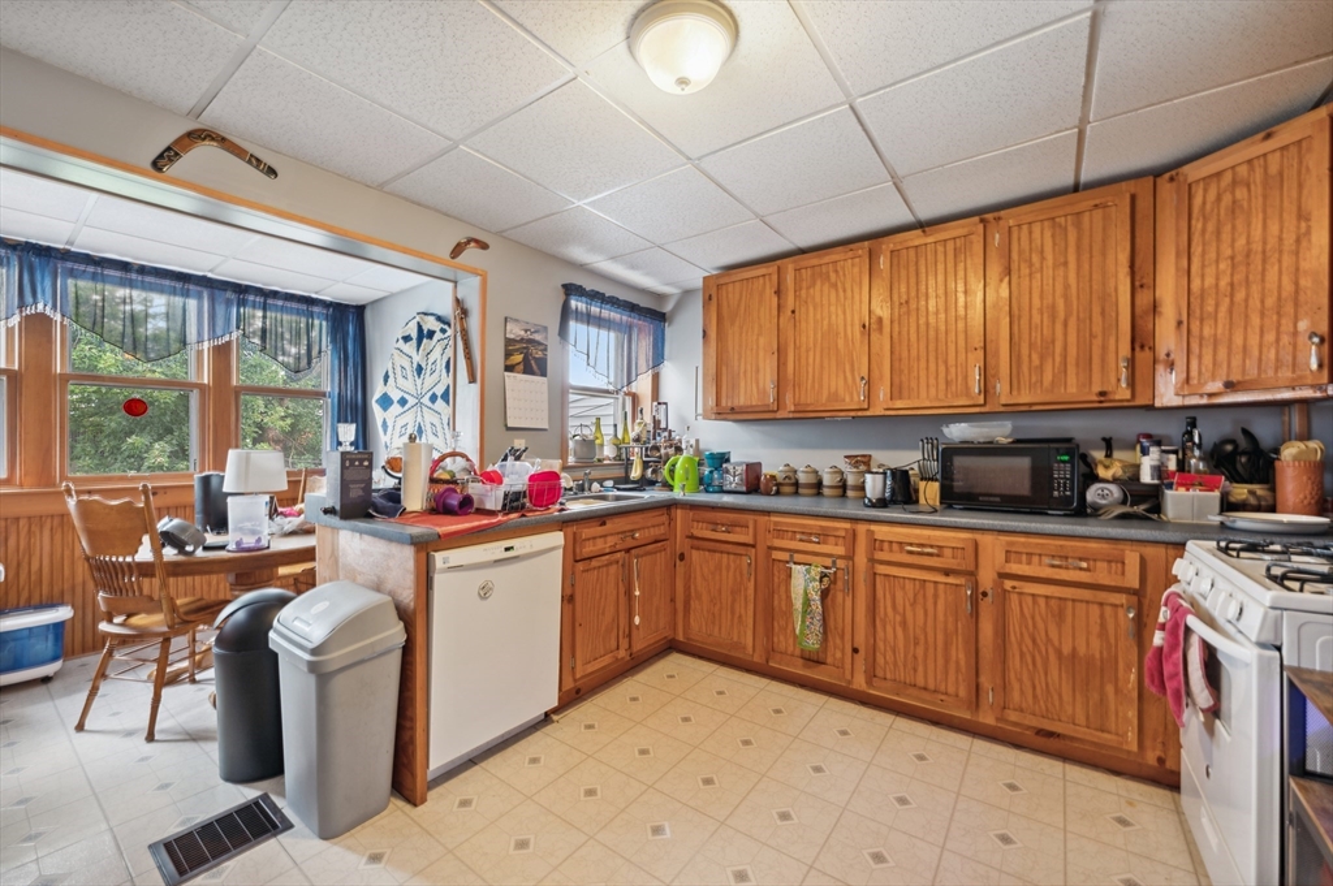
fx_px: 518
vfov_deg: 81.1
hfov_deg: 104.3
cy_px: 443
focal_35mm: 14
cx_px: 666
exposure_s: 1/2
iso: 100
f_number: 8
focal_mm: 14
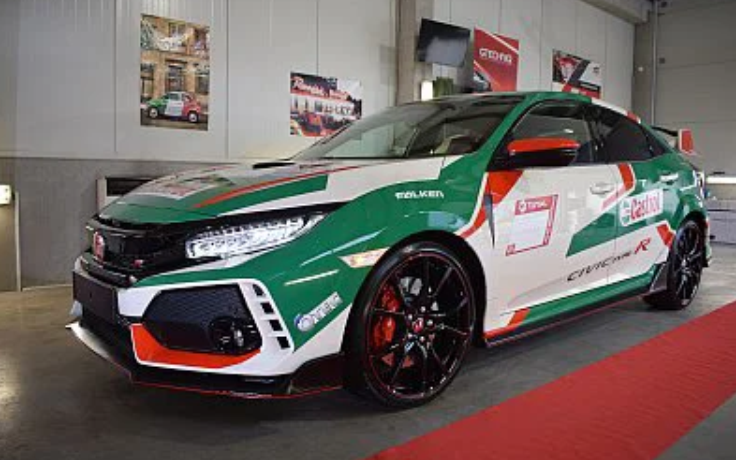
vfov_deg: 44.6
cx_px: 365
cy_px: 237
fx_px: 562
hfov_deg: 66.4
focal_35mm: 28
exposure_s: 1/60
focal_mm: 18
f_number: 4
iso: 400
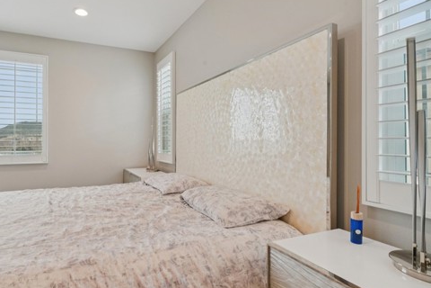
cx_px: 172
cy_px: 143
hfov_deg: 83.0
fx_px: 239
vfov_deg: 61.9
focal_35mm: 20
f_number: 11
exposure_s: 1/25
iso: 400
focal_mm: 15
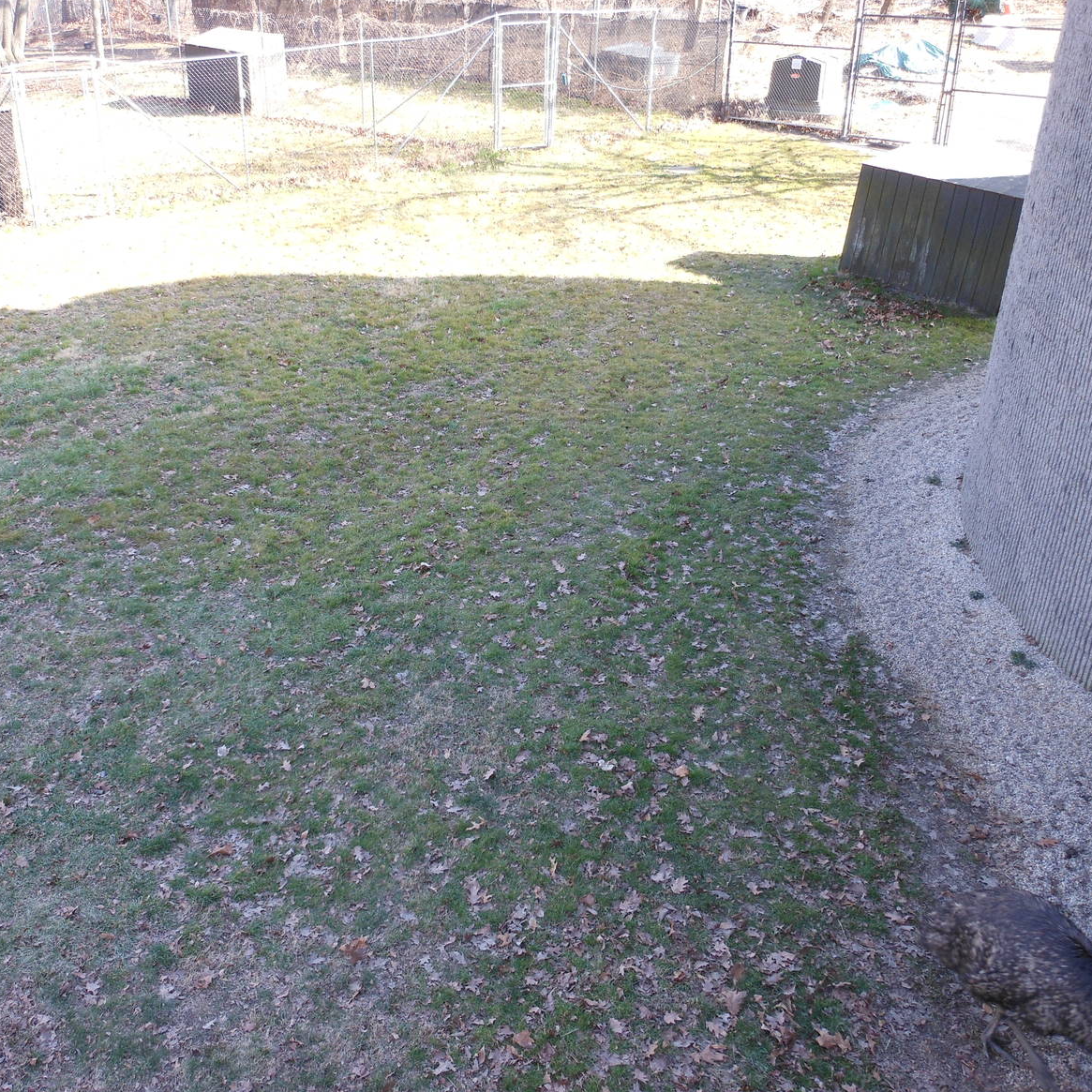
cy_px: 553
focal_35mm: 34
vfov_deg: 48.4
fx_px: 1213
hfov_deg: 48.0
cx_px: 415
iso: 80
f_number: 3.7
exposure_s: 1/40
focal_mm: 5
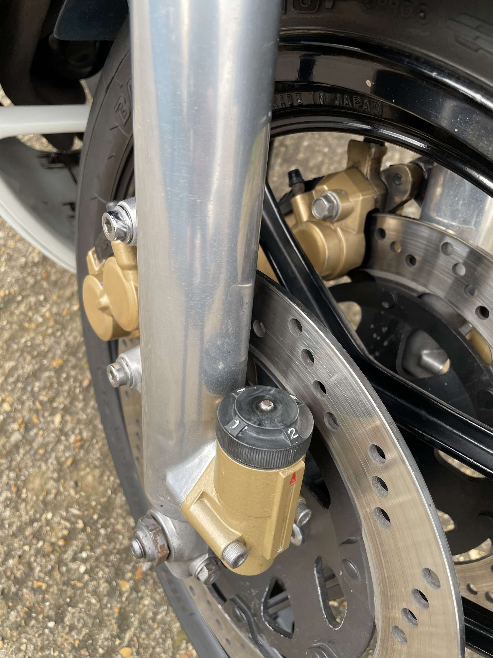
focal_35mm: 26
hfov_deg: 53.1
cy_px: 329
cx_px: 246
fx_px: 494
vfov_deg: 67.3
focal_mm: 4.2
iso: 32
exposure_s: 1/359
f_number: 1.6
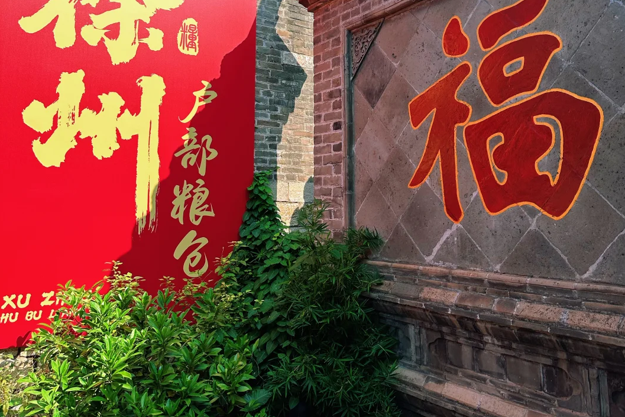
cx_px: 318
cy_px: 108
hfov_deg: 55.8
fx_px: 590
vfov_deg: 38.0
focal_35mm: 34
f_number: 1.78
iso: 80
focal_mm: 6.86
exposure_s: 1/3717
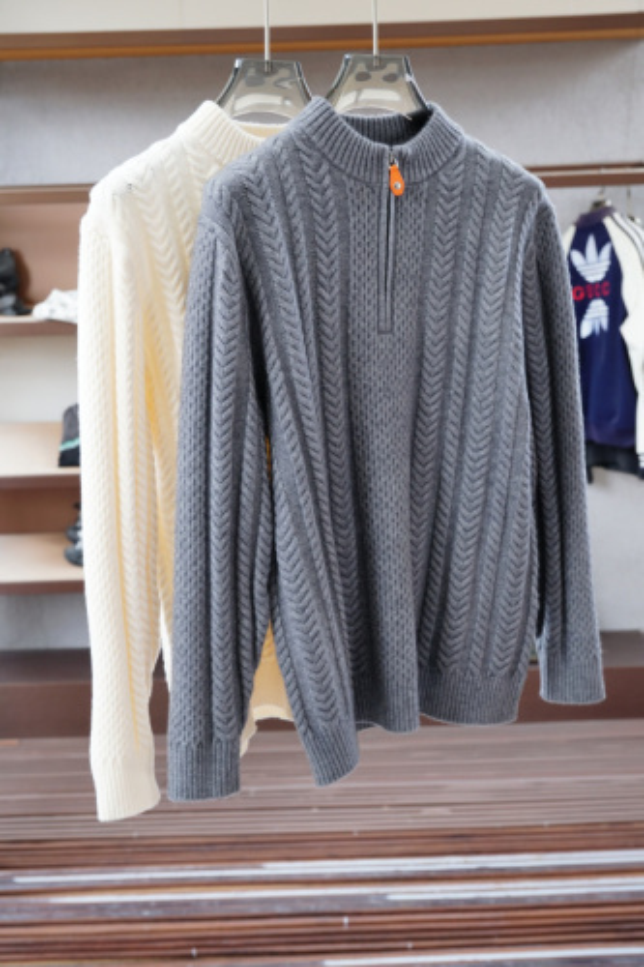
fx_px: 1128
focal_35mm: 42
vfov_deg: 46.4
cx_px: 322
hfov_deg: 31.9
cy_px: 484
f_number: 4
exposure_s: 1/125
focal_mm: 28
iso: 400
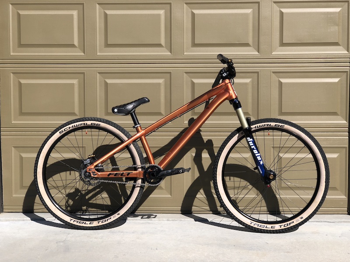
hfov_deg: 33.8
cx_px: 175
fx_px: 576
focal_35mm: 57
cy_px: 131
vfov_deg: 25.7
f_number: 2.8
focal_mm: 6.6
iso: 20
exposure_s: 1/917
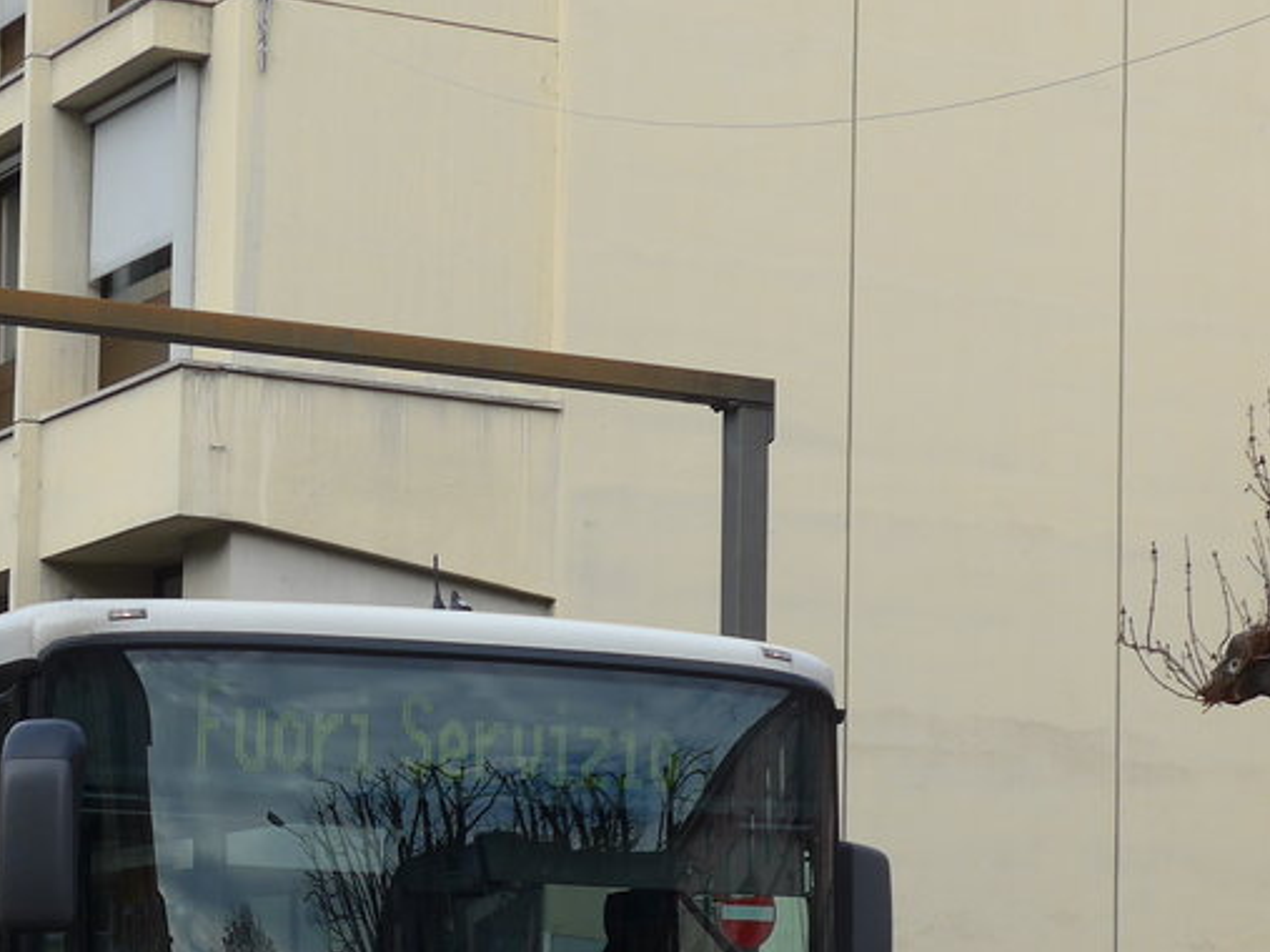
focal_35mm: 116
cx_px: 253
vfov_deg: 12.7
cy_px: 879
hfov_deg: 16.8
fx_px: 4255
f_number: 3.2
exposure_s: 1/640
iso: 80
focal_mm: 10.1
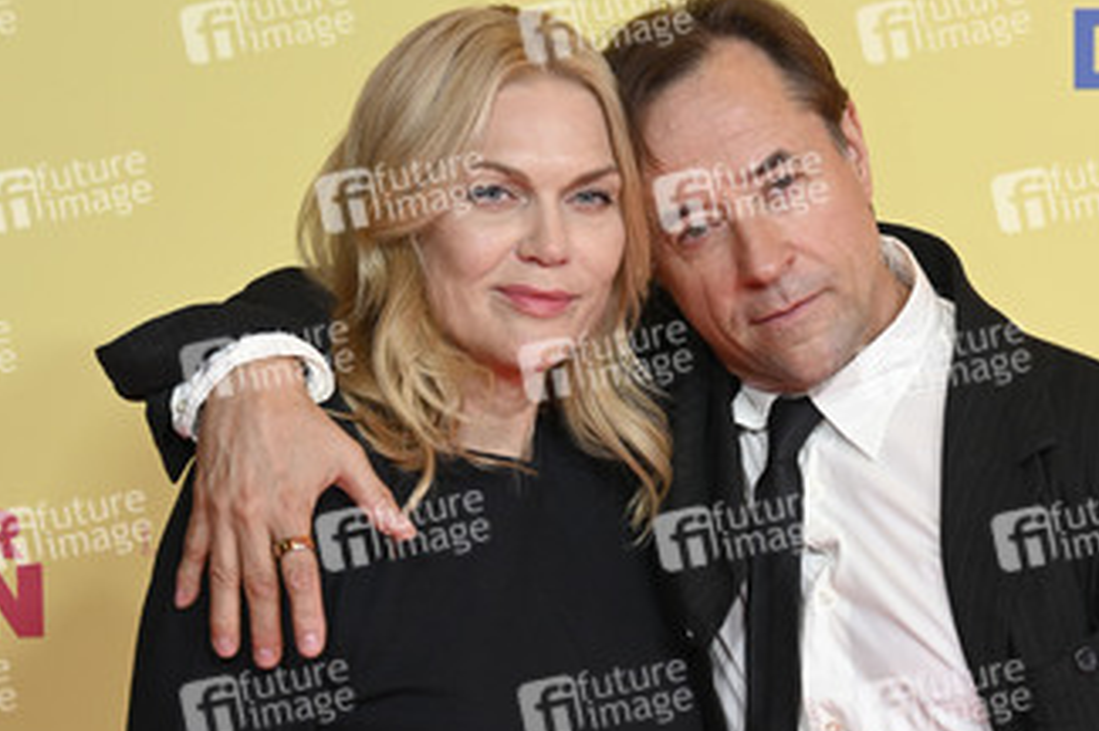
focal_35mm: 104
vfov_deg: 13.1
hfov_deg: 19.6
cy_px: 447
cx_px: 651
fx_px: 3172
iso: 500
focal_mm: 75
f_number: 5.6
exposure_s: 1/160
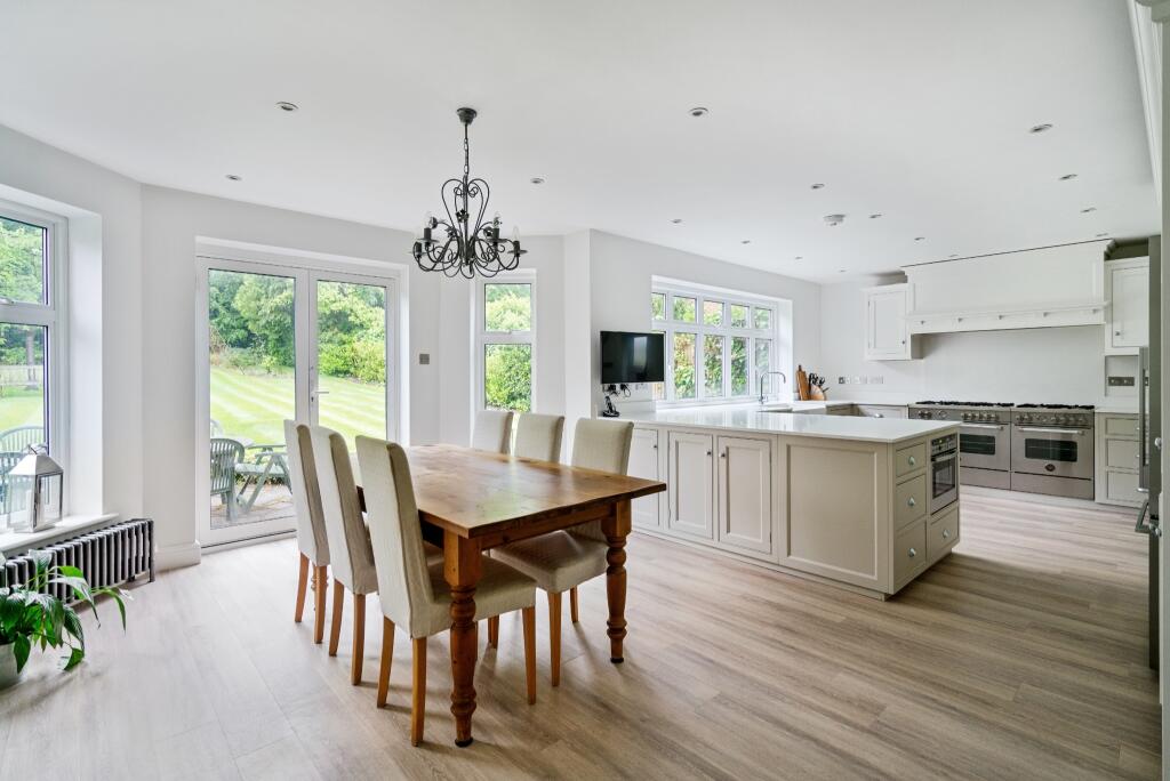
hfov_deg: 96.7
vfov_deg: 73.8
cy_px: 390
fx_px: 520
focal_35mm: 16
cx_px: 585
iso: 640
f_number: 4
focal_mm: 16
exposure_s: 1/15
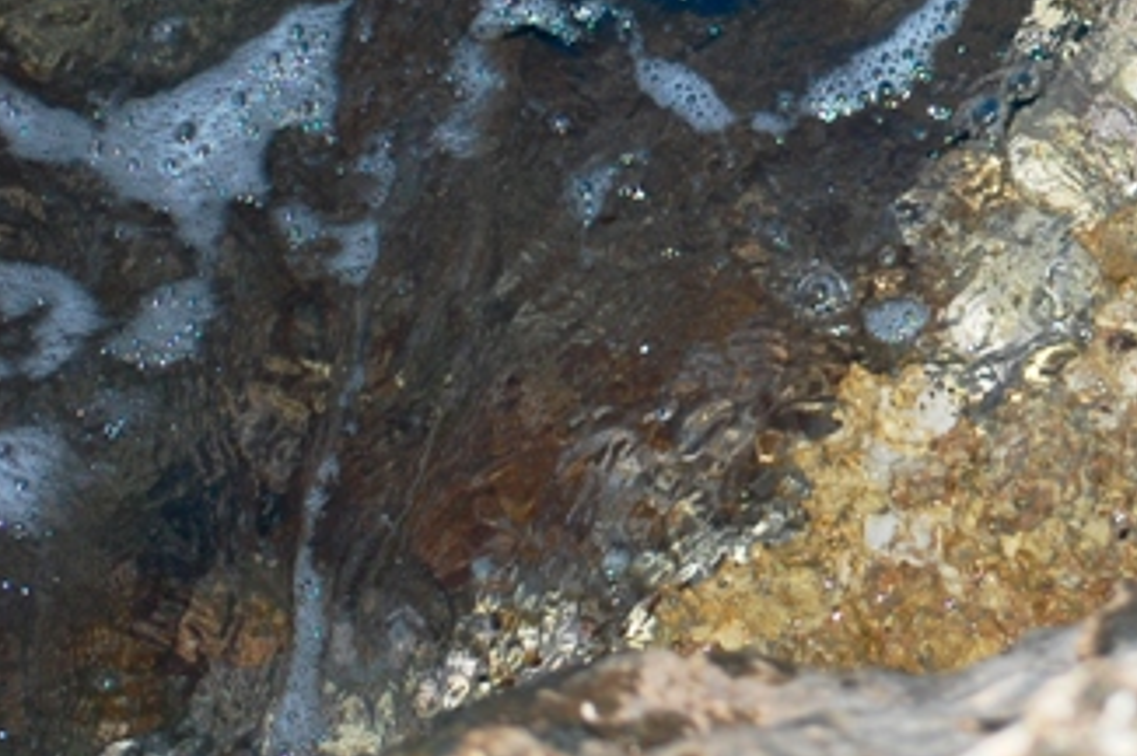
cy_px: -46
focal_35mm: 203
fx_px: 6412
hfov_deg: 10.0
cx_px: 1378
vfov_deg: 6.7
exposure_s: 1/60
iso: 400
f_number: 4
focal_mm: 55
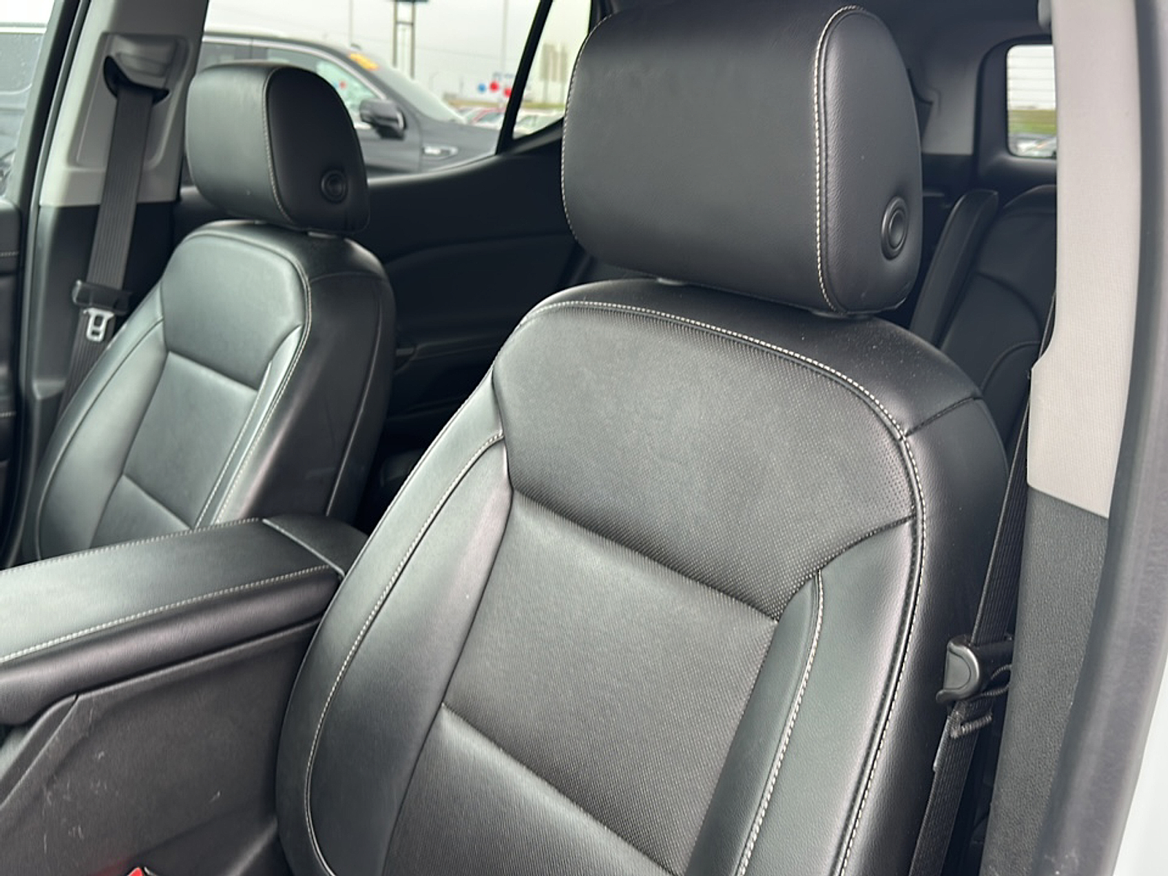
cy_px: 438
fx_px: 844
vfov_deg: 54.9
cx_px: 584
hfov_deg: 69.4
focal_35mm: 25
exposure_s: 1/97
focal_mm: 6.86
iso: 64
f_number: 1.78
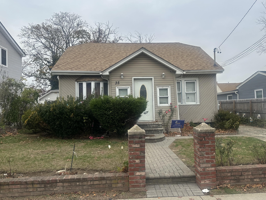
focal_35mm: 29
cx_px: 141
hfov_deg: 61.6
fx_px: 223
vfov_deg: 48.2
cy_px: 96
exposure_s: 1/2469
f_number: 1.78
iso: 80
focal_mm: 6.86
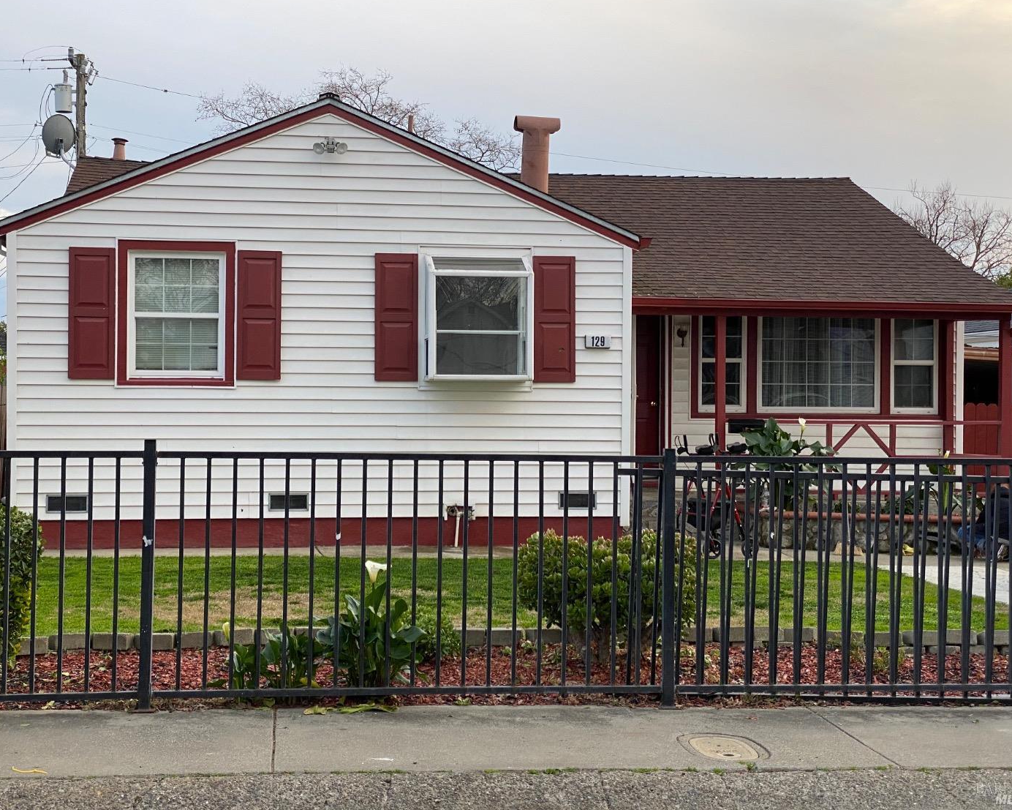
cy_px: 403
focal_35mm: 55
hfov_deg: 34.1
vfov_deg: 27.6
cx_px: 487
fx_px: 1647
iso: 25
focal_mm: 6
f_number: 2
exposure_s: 1/122
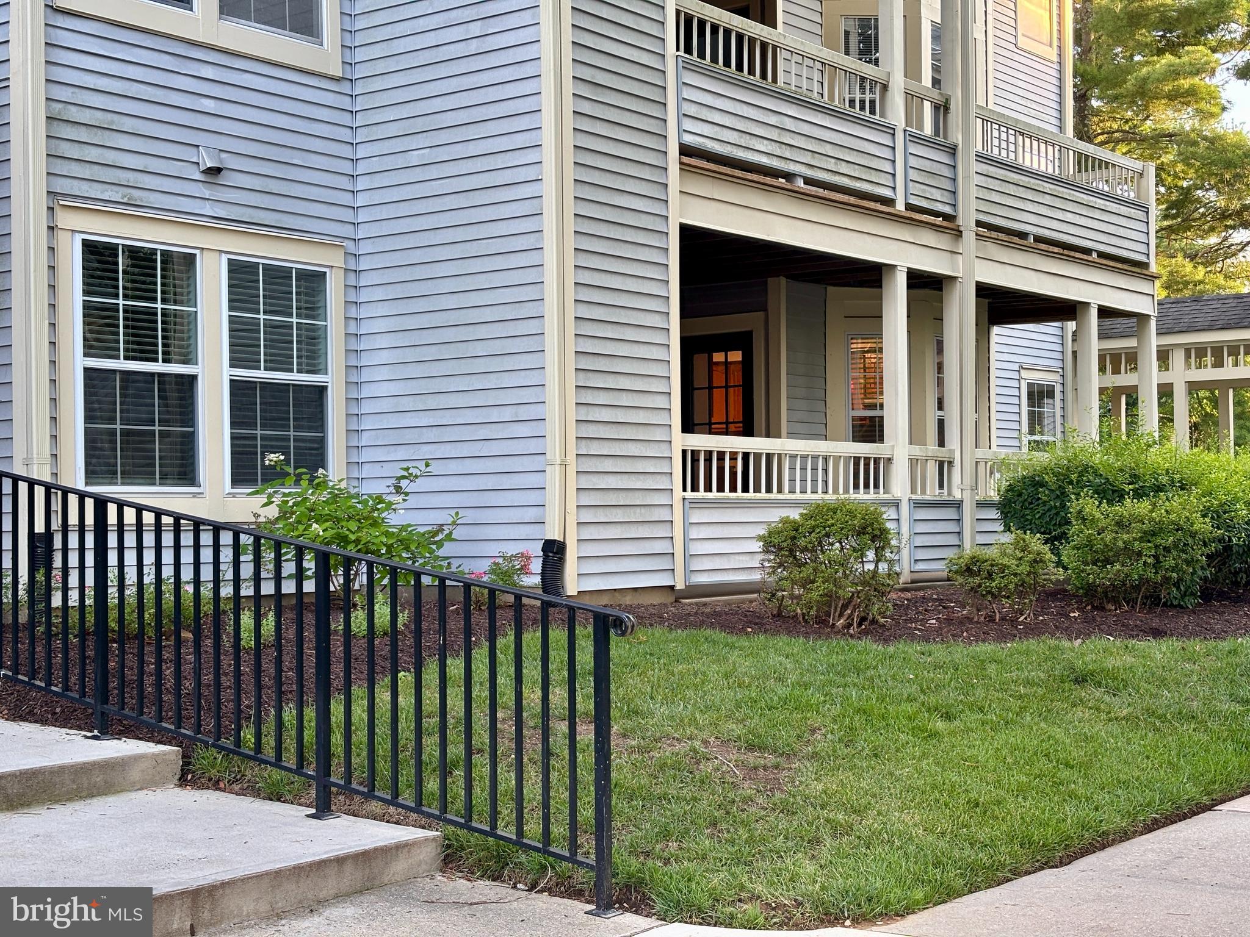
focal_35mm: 52
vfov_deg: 28.0
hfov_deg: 36.8
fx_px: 1878
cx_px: 625
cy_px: 468
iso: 50
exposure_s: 1/109
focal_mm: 5.96
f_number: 1.6
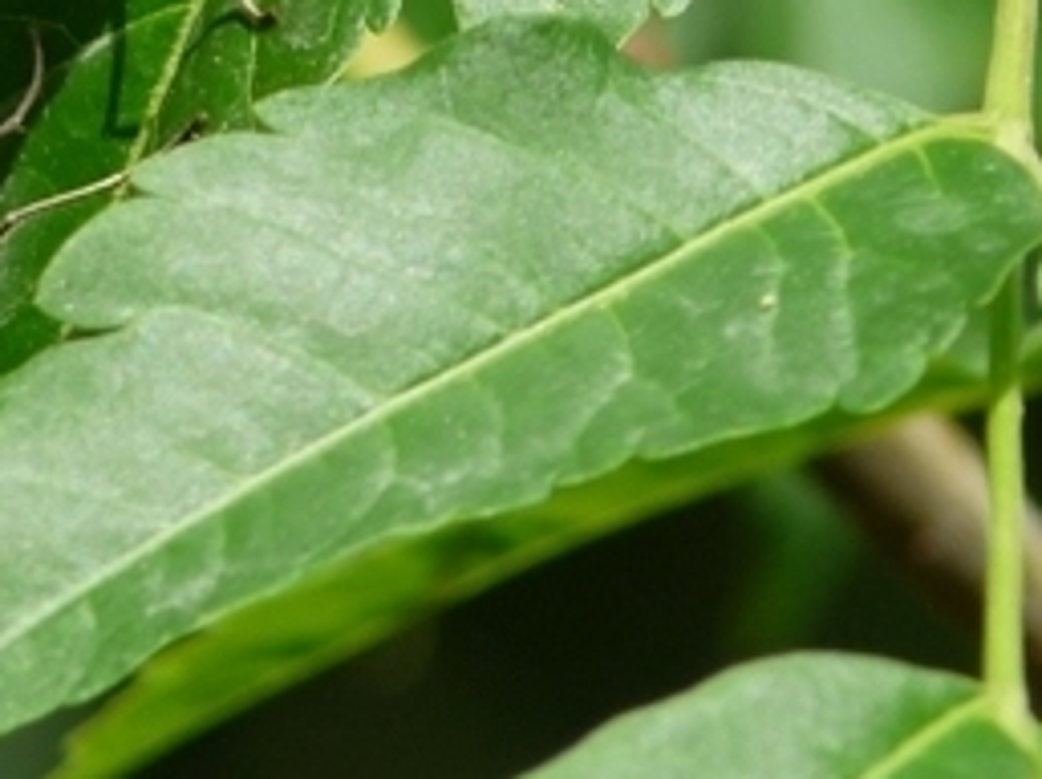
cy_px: -116
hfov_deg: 1.7
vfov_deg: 1.3
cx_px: -101
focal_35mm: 1140
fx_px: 34268
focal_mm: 86.4
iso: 100
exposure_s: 1/250
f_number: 5.6
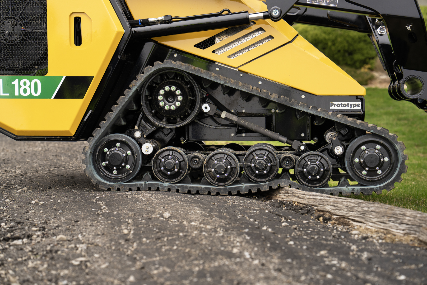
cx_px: 214
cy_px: 142
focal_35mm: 70
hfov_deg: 28.8
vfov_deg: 19.5
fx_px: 830
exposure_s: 1/500
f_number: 3.5
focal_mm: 70
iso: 640
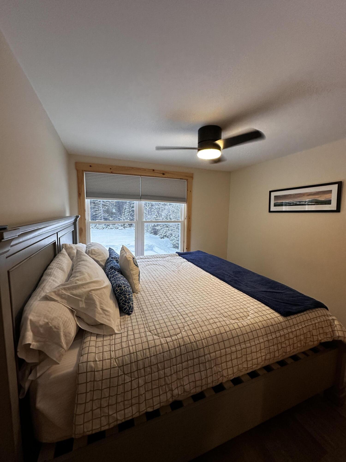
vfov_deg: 102.1
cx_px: 173
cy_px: 231
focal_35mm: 14
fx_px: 187
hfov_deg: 85.7
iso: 250
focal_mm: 2.22
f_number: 2.2
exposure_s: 1/120
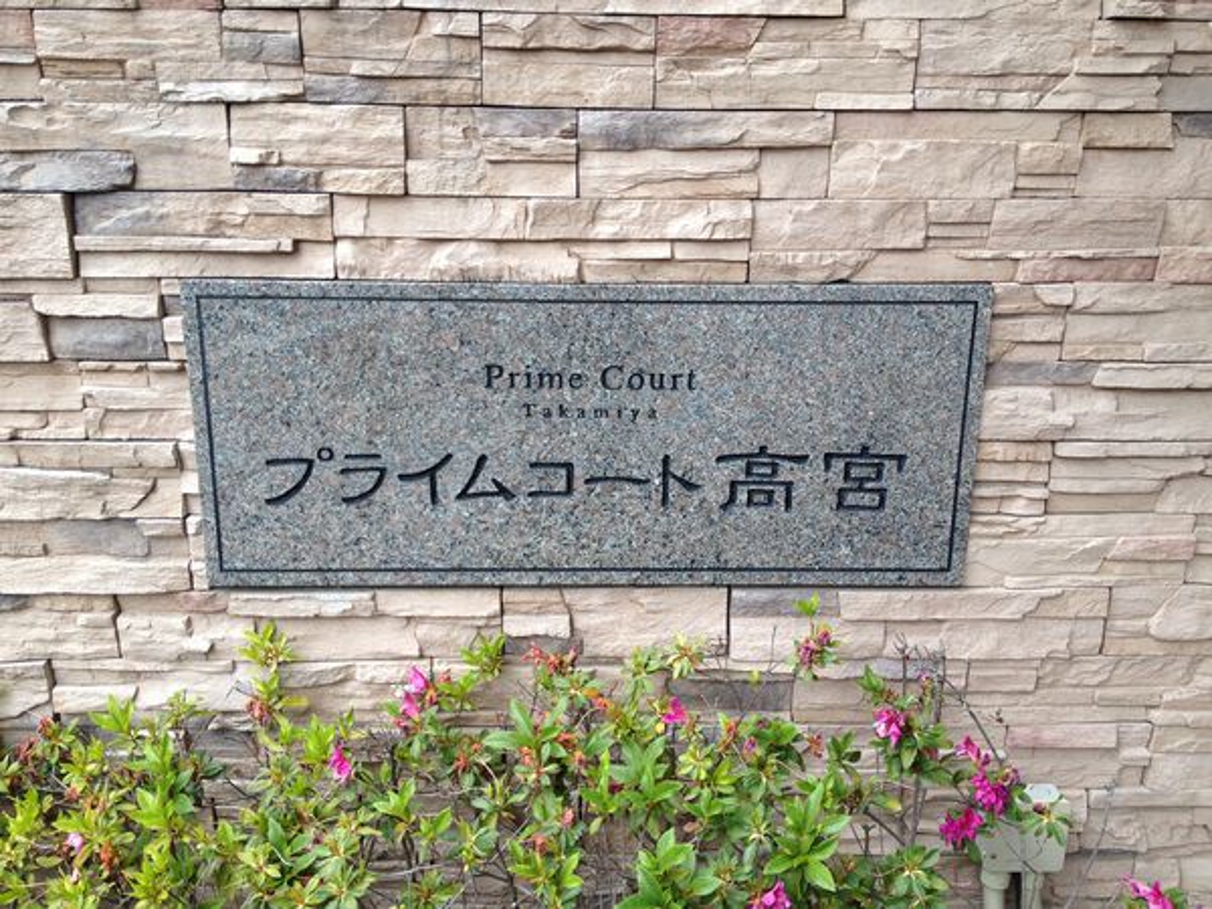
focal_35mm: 35
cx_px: 606
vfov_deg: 40.7
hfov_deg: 52.6
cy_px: 454
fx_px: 1225
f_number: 2.4
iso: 64
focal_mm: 4.28
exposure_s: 1/120
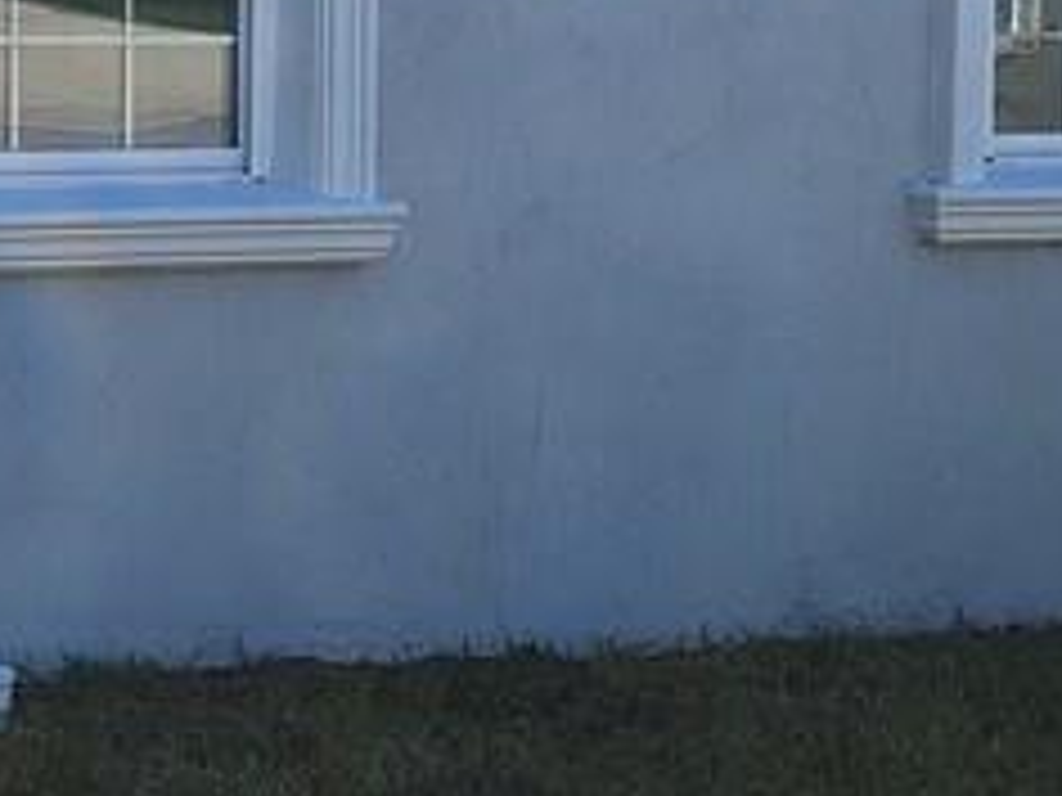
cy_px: 265
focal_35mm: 163
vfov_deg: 9.1
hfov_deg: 12.0
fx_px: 5001
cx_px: -45
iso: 50
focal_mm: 5
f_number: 1.8
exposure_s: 1/2945
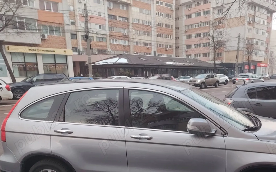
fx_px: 248
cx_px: 178
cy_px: 128
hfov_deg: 57.2
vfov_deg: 37.4
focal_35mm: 33
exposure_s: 1/100
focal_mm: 5.25
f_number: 1.75
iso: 142
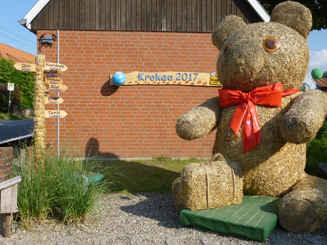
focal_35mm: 39
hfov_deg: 47.9
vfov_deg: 36.8
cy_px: 122
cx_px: 164
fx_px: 368
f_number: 3.7
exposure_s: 1/500
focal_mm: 6.9
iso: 100
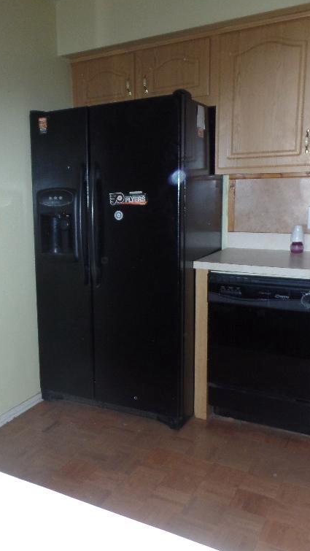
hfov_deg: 33.2
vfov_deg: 58.0
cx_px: 43
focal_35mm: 34
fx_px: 497
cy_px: 272
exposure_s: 1/30
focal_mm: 4.1
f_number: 2.8
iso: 240
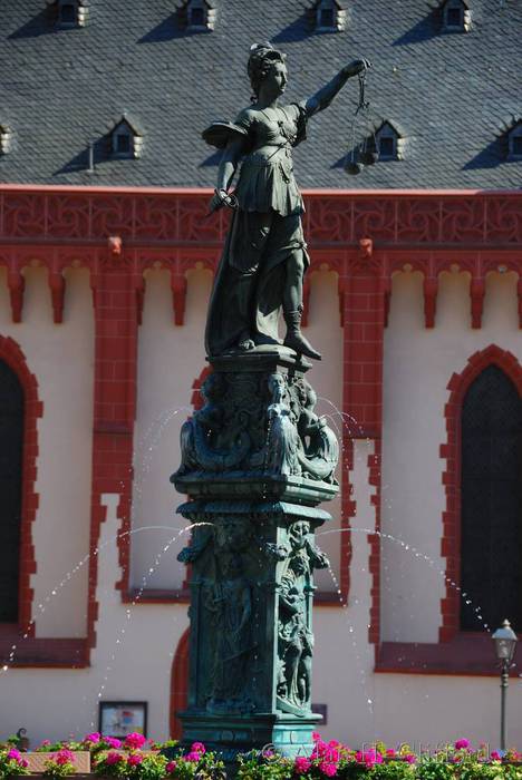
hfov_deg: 10.2
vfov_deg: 15.2
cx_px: 261
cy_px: 390
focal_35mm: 135
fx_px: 2930
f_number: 5.3
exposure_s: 1/400
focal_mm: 90
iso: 140
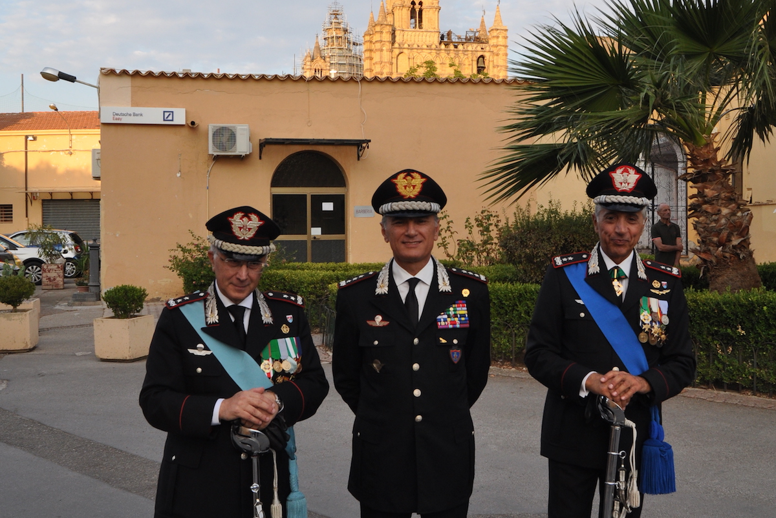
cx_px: 388
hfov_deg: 61.9
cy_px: 259
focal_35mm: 30
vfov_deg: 43.7
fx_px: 647
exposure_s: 1/200
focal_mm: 20
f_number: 9
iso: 400
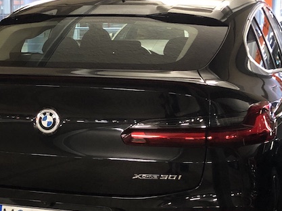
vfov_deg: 17.2
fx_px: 701
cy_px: 109
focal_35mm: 86
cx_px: 65
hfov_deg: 22.5
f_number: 1.8
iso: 100
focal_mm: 4
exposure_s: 1/5
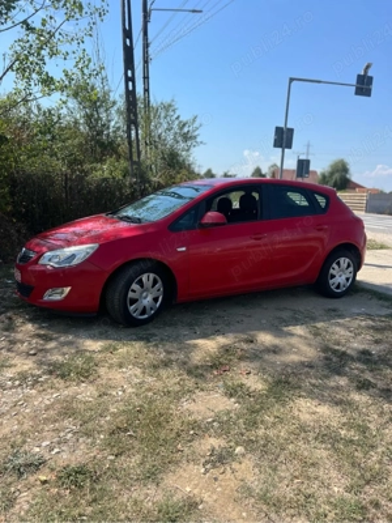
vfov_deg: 67.3
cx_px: 196
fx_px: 393
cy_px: 262
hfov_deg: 53.1
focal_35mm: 26
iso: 50
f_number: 1.5
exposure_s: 1/3356
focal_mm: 5.7
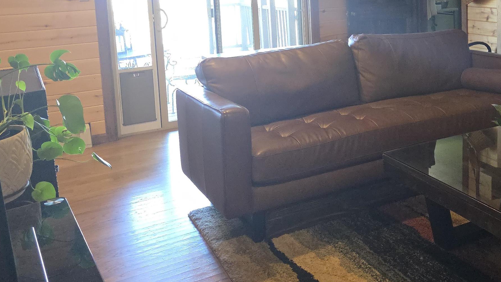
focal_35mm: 43
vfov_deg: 26.8
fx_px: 571
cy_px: 33
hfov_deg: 45.4
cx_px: 386
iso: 640
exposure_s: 1/120
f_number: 1.7
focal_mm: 6.3
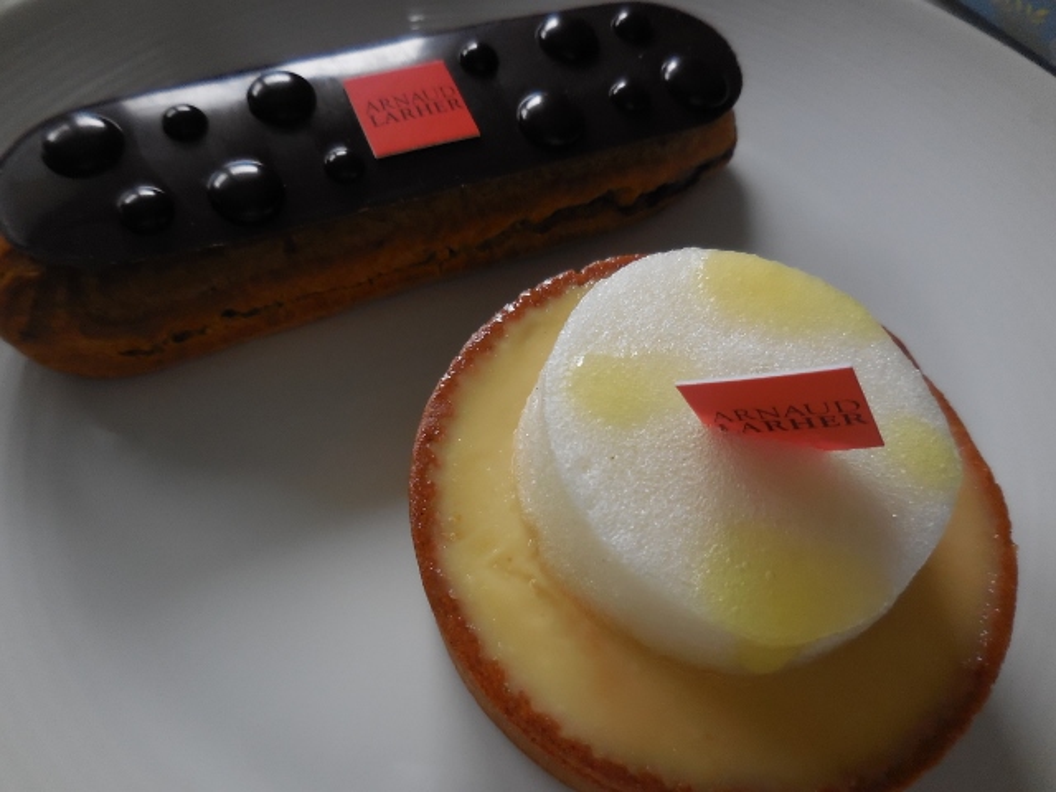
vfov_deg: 54.9
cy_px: 396
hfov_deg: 69.4
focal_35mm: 25
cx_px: 528
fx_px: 763
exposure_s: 1/30
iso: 320
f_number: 3.3
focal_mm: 4.5
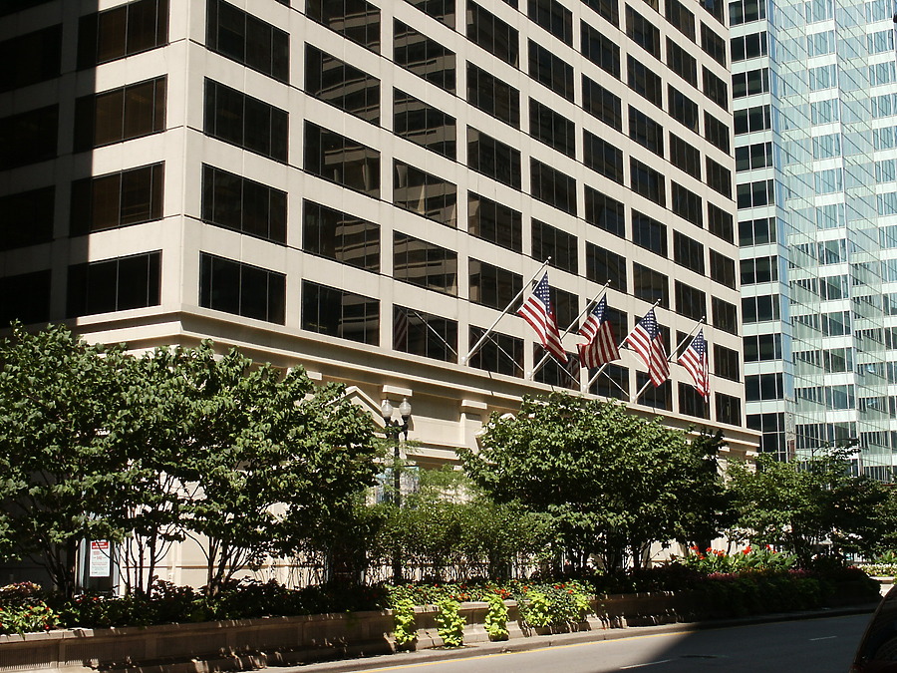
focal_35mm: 50
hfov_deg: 38.2
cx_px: 448
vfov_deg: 29.1
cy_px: 336
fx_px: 1296
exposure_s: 1/180
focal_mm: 10.49
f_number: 8
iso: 64
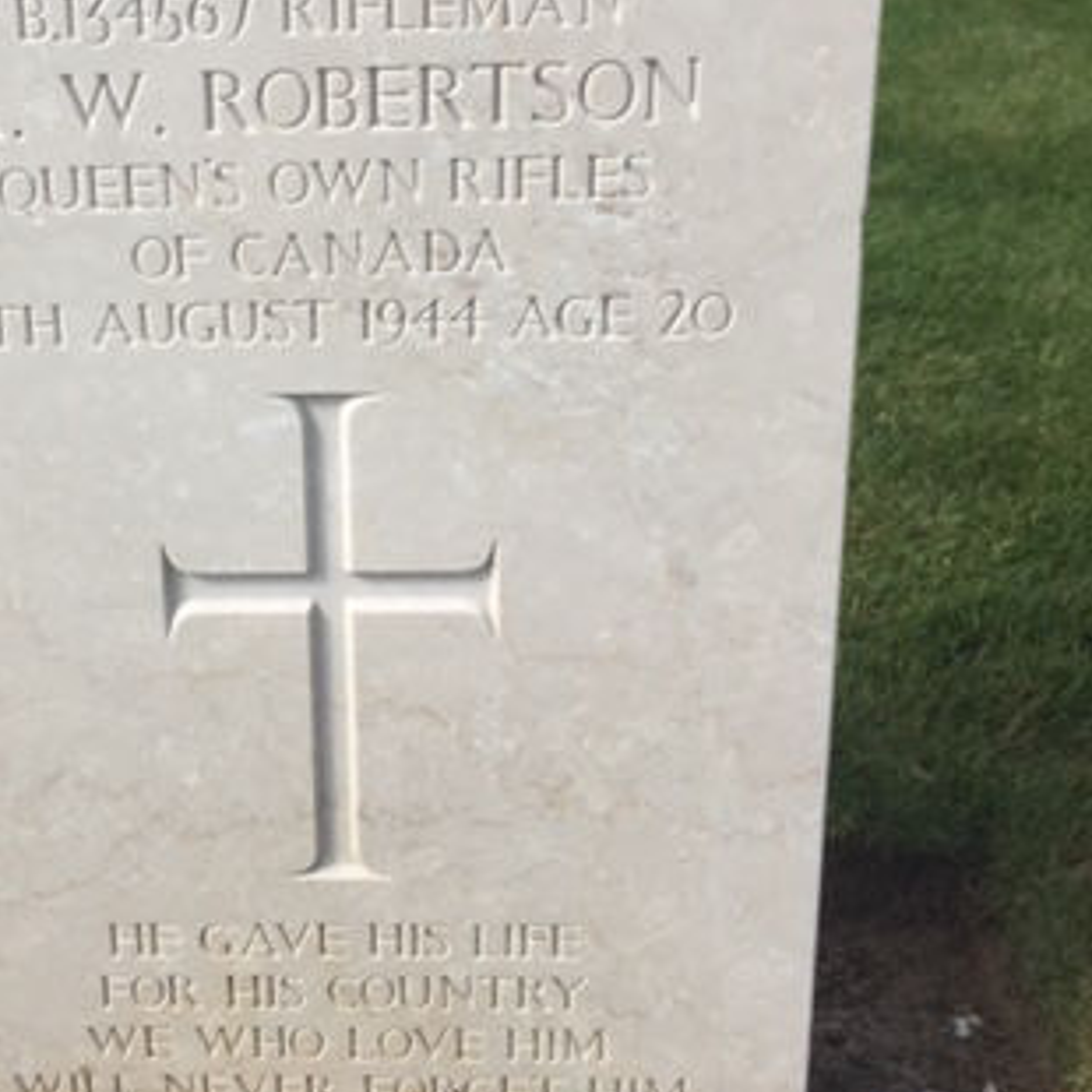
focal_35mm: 53
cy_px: 271
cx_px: 250
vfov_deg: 31.6
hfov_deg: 31.5
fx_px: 1892
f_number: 2.2
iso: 32
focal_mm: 4.15
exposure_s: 1/1068
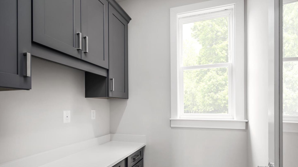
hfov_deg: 86.6
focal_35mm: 20
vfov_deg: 55.5
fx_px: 158
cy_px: 99
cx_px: 149
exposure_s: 1/250
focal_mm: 19
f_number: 9
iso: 200
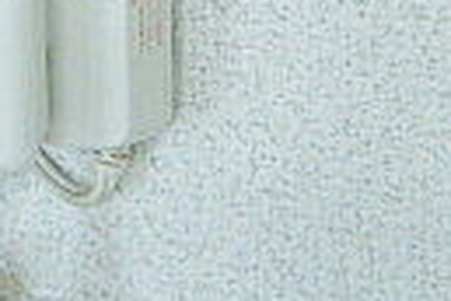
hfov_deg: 16.4
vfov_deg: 10.7
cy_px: -136
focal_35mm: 124
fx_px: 1553
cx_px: 77
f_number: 2.8
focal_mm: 4.3
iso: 200
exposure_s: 1/13
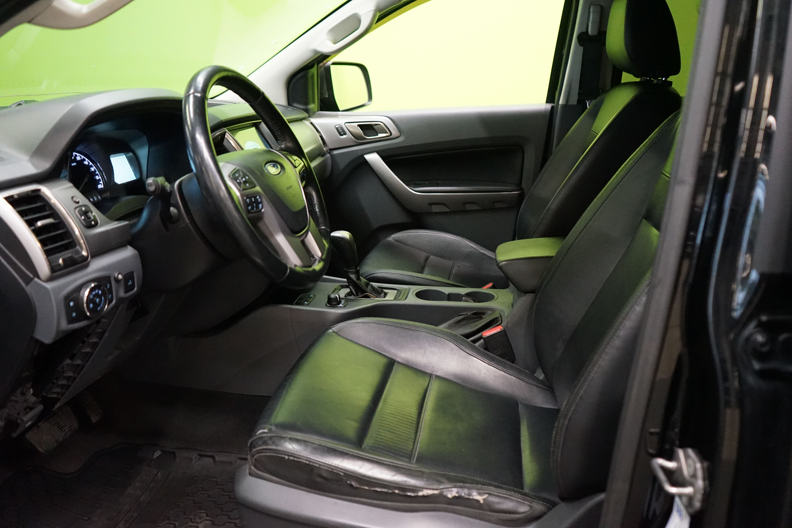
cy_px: 264
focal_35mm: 28
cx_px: 396
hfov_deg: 65.5
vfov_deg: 46.4
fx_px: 616
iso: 6400
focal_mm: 28
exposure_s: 1/160
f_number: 3.5
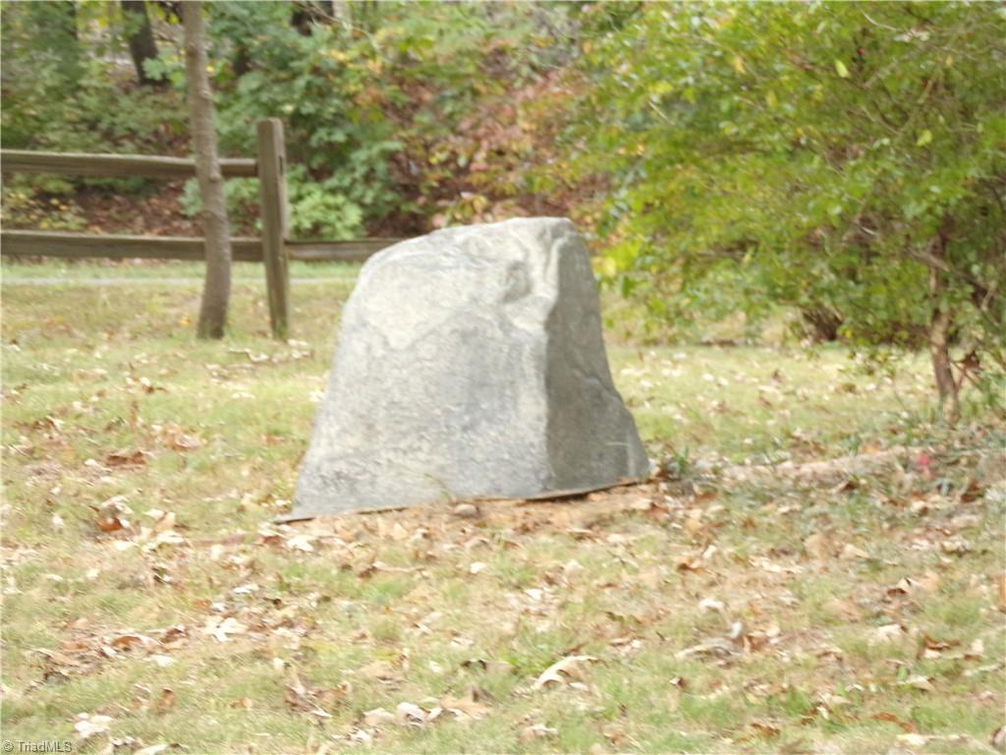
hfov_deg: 11.3
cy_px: 378
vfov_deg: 8.5
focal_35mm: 175
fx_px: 5086
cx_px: 503
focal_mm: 31.3
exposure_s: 1/58
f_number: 4.7
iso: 200
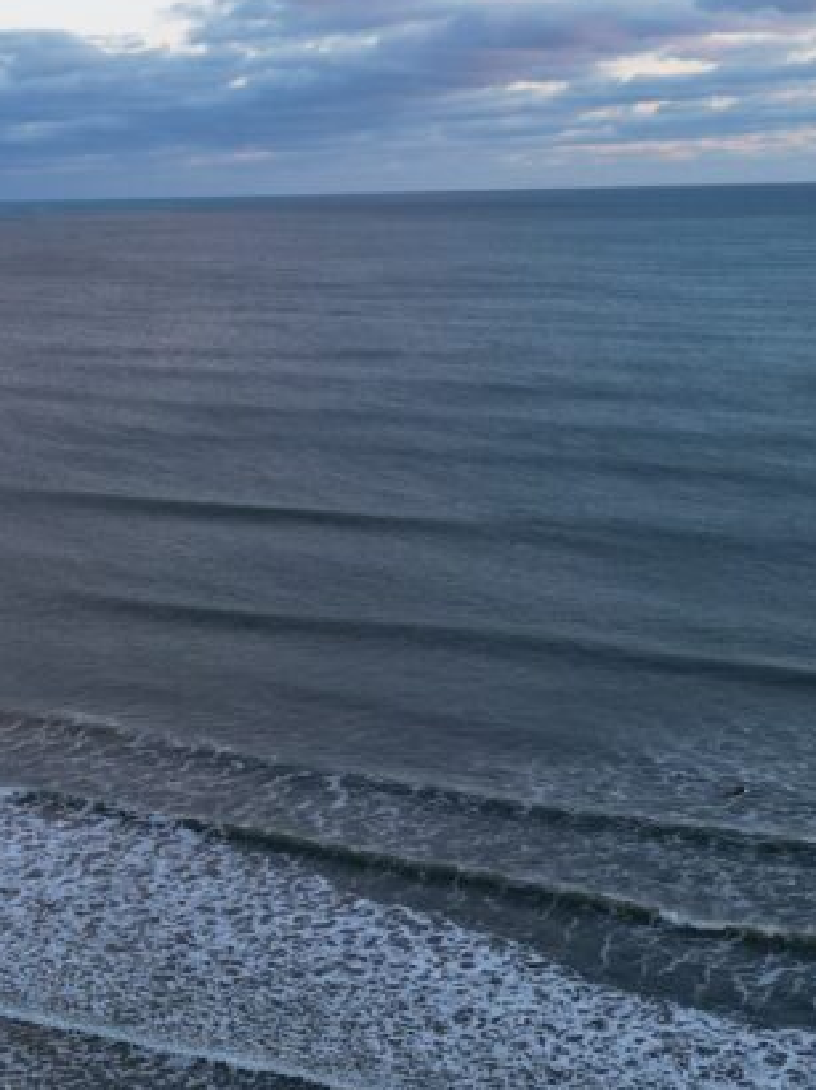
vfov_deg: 32.0
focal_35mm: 60
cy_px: 388
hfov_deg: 23.8
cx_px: 106
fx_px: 1888
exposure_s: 1/125
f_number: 1.7
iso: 100
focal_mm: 6.72
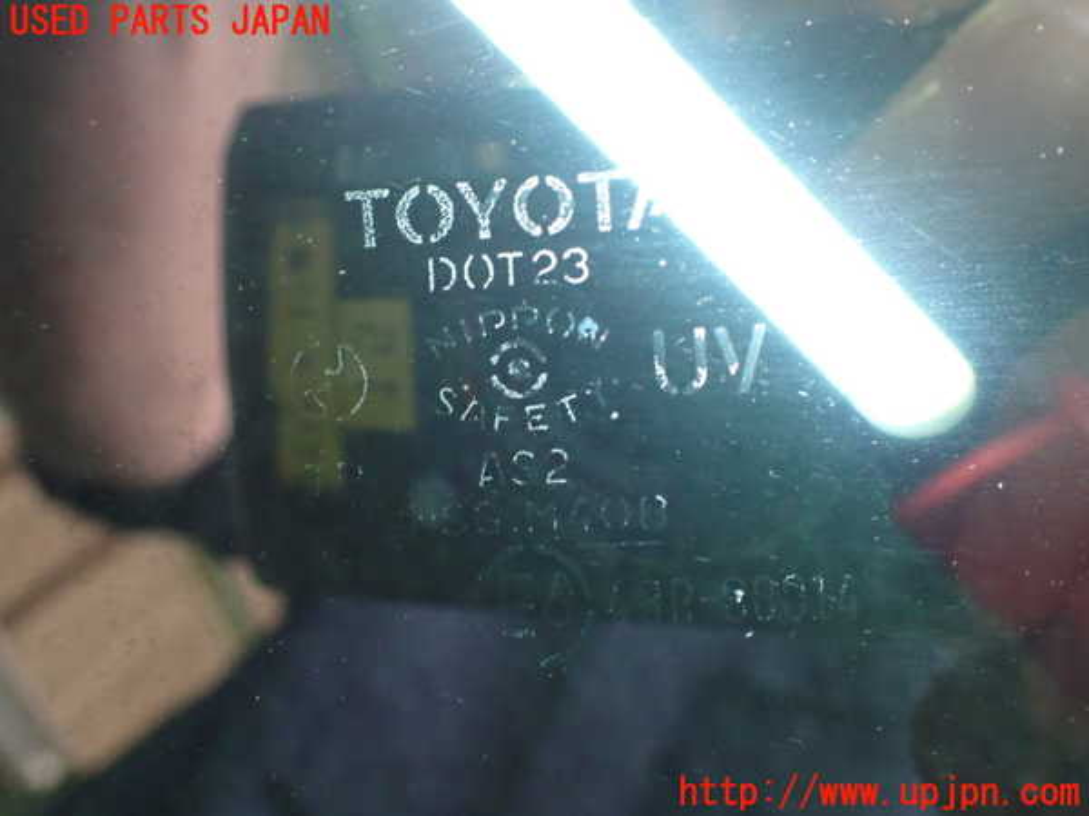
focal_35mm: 30
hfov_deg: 60.0
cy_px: 408
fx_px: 944
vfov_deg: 46.8
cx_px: 544
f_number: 2.3
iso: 800
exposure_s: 1/30
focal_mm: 5.4
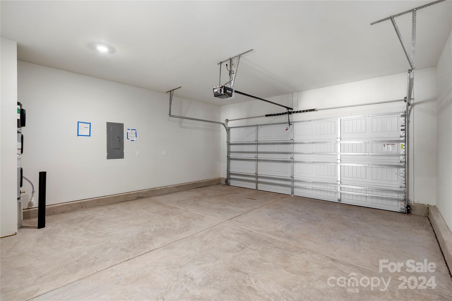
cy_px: 150
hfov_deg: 96.7
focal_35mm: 16
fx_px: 201
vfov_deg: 73.7
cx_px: 226
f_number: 4
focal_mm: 16
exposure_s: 1/13
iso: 800
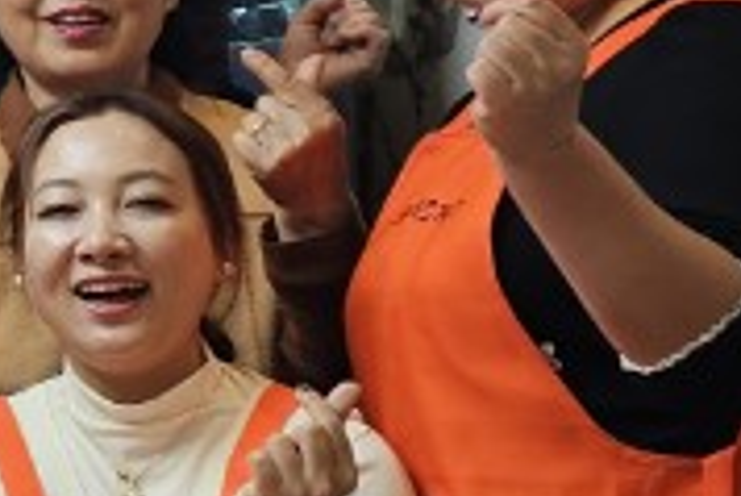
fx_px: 3543
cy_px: -79
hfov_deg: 10.2
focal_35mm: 172
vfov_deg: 7.9
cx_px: -1116
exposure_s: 1/120
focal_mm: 6.3
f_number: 1.7
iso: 50
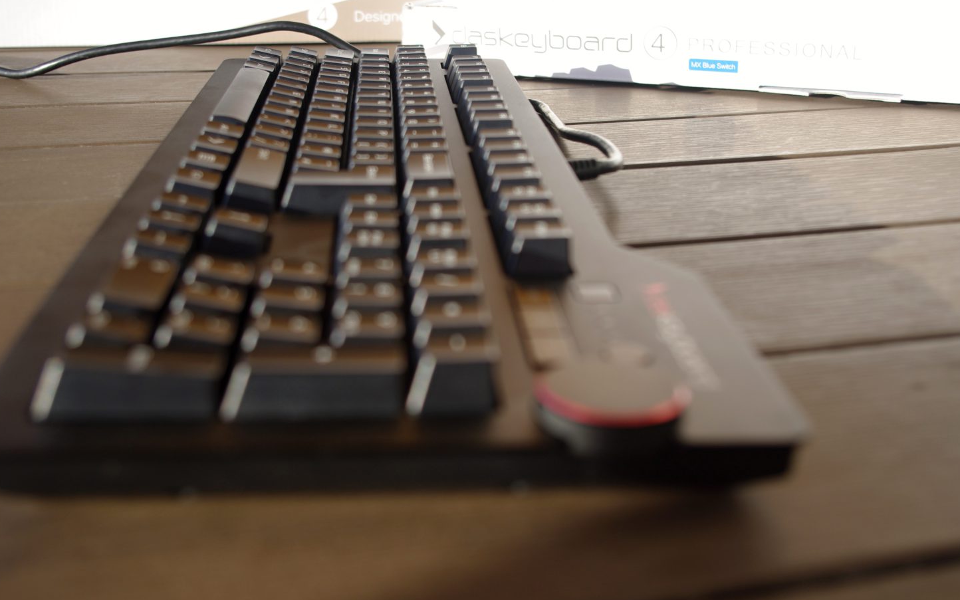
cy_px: 279
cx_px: 463
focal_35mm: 45
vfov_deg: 28.6
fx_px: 1178
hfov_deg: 44.3
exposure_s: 1/320
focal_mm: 28.13
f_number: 5
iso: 200
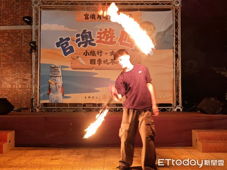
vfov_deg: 30.3
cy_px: 85
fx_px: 315
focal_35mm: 48
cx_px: 114
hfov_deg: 39.7
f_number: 1.9
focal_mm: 6.12
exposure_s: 1/25
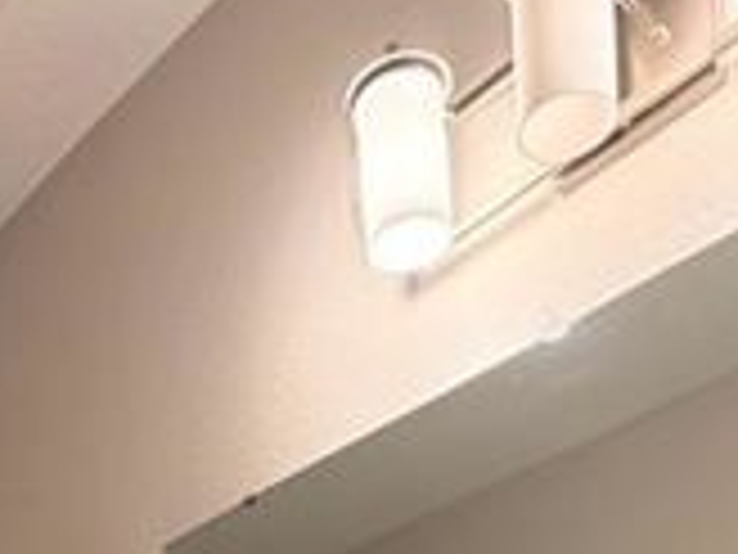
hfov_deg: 31.5
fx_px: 1279
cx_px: 169
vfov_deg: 17.2
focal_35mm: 60
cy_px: 1131
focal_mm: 2.22
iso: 200
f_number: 2.2
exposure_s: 1/60
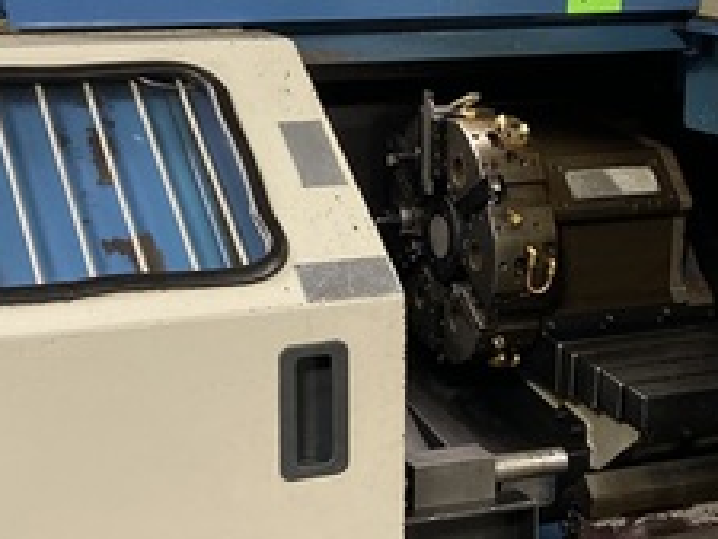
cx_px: 424
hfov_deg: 26.3
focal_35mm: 74
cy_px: 306
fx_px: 1536
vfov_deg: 19.9
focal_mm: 4.25
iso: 100
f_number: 1.8
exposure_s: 1/60
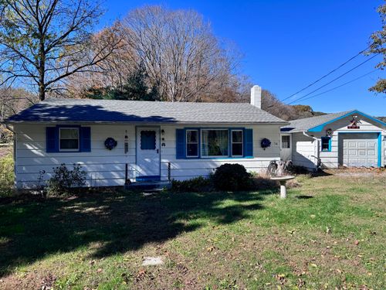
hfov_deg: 71.6
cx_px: 193
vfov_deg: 56.8
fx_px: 268
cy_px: 145
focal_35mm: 24
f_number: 1.78
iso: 80
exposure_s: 1/2174
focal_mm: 6.76
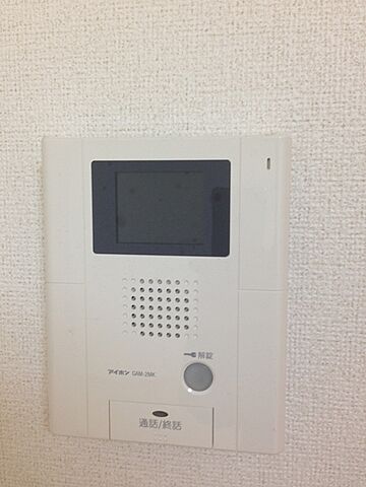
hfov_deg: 42.9
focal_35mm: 33
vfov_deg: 55.4
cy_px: 244
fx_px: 465
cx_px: 183
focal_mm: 4.12
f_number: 2.4
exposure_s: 1/20
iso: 80
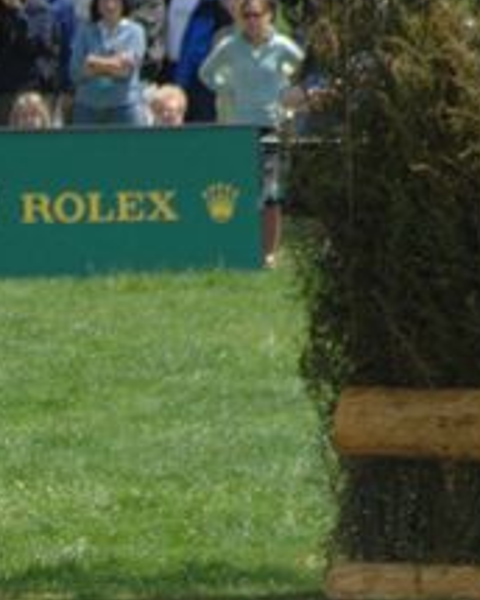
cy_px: 548
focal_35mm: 839
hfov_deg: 1.8
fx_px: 14899
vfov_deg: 2.3
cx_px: -195
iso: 500
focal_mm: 200
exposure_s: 1/500
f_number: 8.5
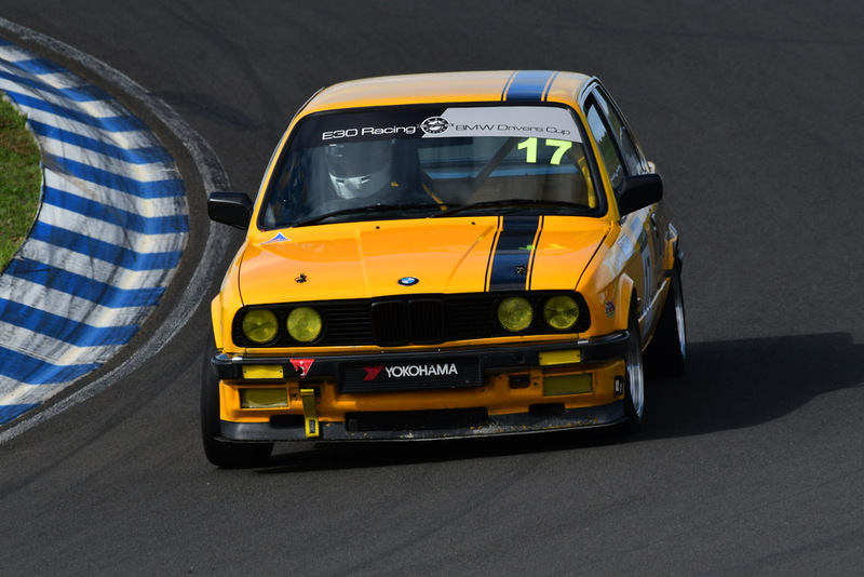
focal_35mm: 585
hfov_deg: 3.5
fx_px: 14044
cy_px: 288
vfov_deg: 2.4
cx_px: 432
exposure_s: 1/640
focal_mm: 390
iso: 400
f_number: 11
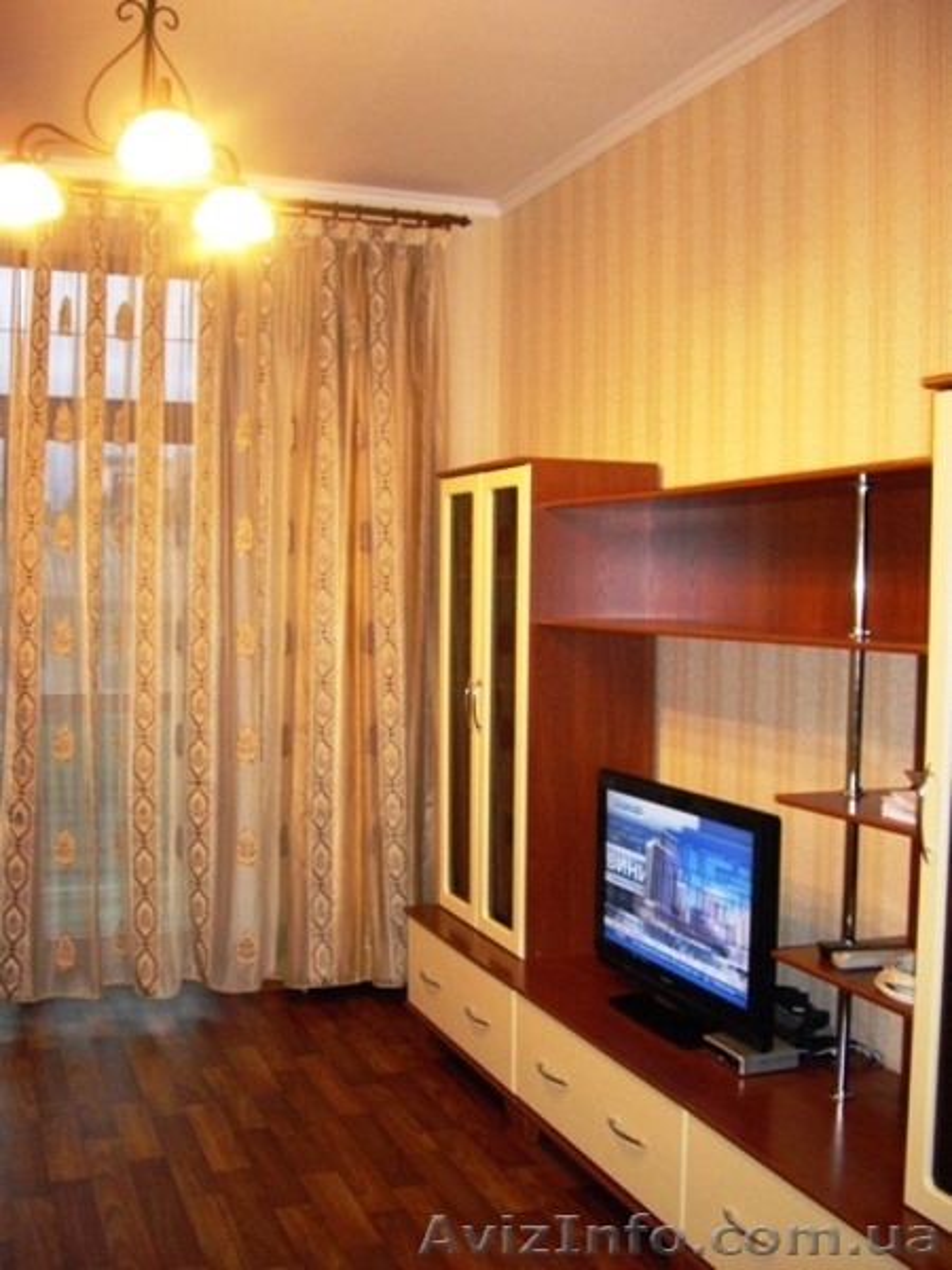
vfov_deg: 49.0
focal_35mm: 38
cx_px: 476
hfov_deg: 37.7
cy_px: 635
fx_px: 1393
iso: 400
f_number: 2.8
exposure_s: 1/40
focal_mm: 7.9
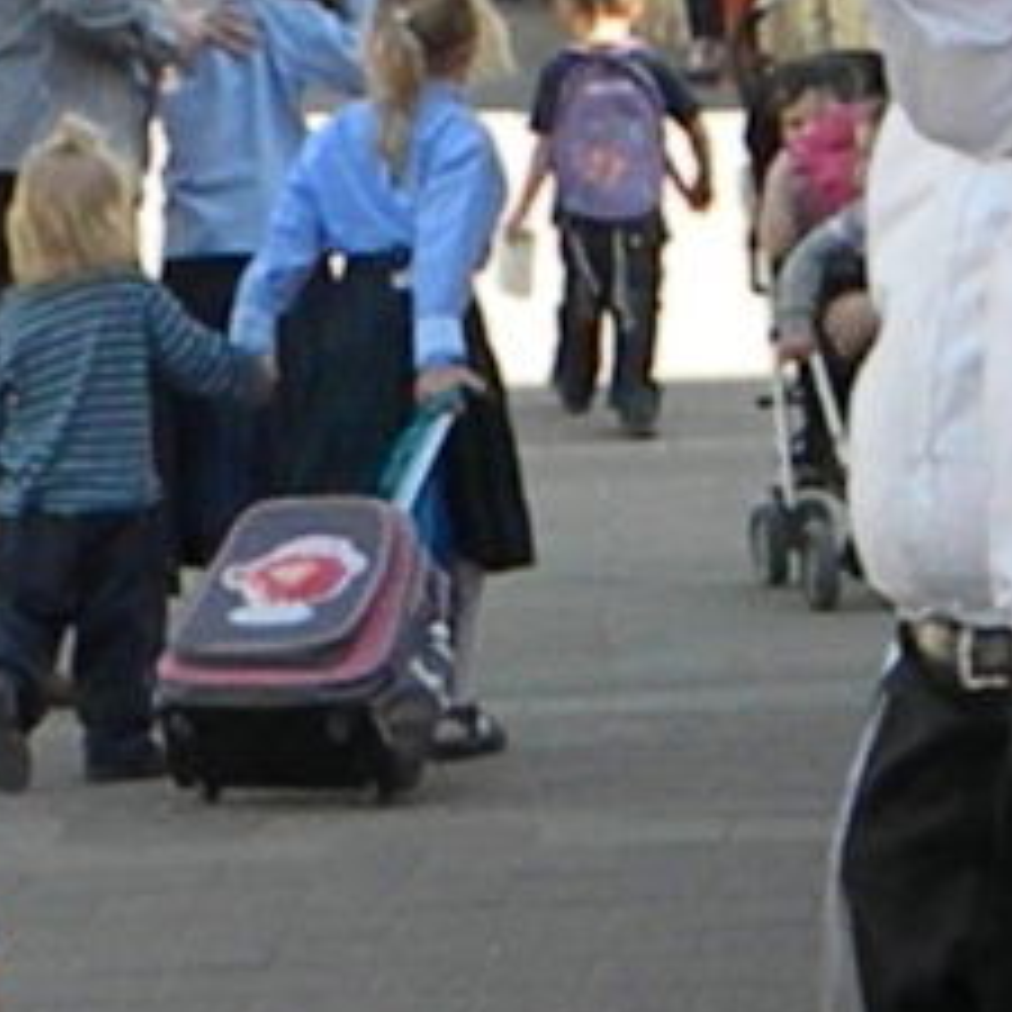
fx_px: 8930
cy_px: 571
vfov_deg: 6.5
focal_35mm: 270
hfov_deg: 6.5
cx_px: -126
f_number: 8.6
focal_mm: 12.2
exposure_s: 1/440
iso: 720
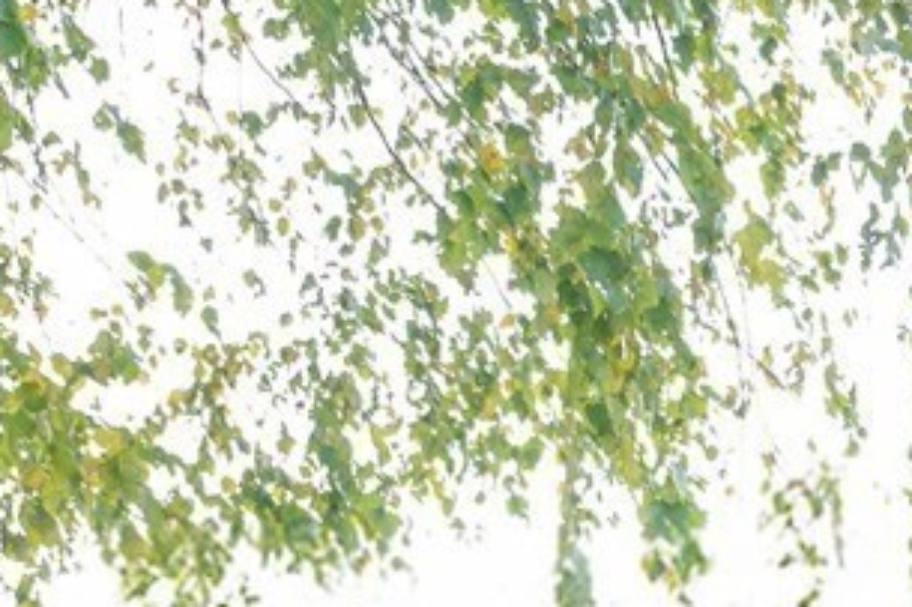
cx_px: 2117
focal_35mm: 94
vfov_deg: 11.0
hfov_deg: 14.8
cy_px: 1661
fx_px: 2380
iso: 64
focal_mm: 14
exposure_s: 1/100
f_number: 3.5
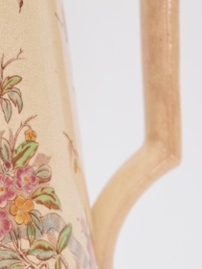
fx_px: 1409
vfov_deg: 10.9
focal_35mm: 181
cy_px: 198
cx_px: -2
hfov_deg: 8.2
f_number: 5.6
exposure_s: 1/125
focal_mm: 55
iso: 1600
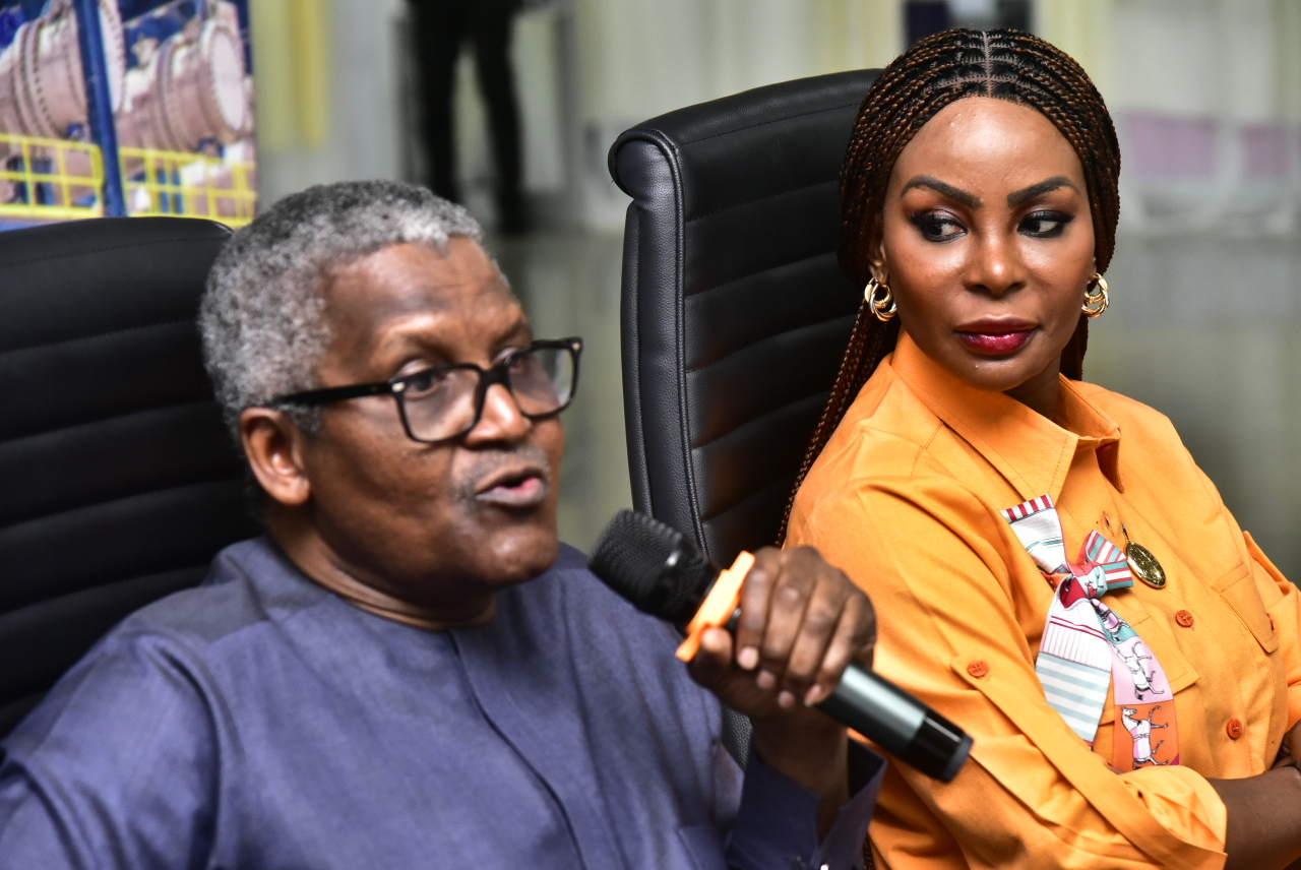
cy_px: 435
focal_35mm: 120
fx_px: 4341
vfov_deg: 11.4
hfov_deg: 17.0
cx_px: 650
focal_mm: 120
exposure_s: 1/125
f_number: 5.6
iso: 3200
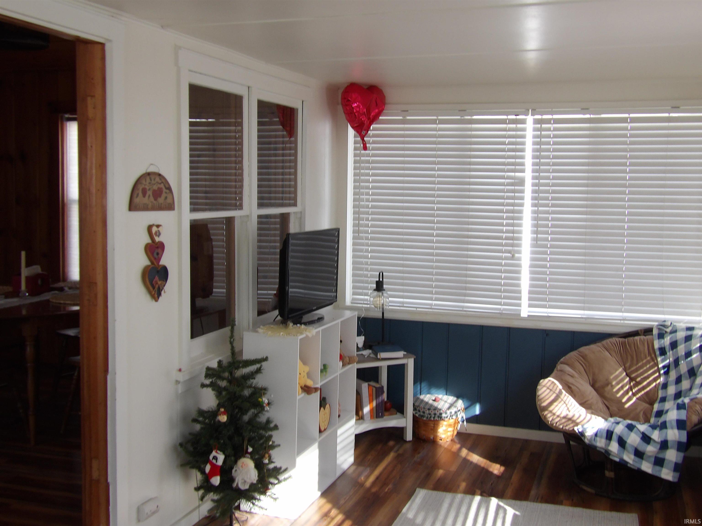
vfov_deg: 36.8
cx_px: 351
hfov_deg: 47.9
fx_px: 791
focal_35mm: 39
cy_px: 263
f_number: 3.7
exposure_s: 1/33
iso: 100
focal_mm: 7
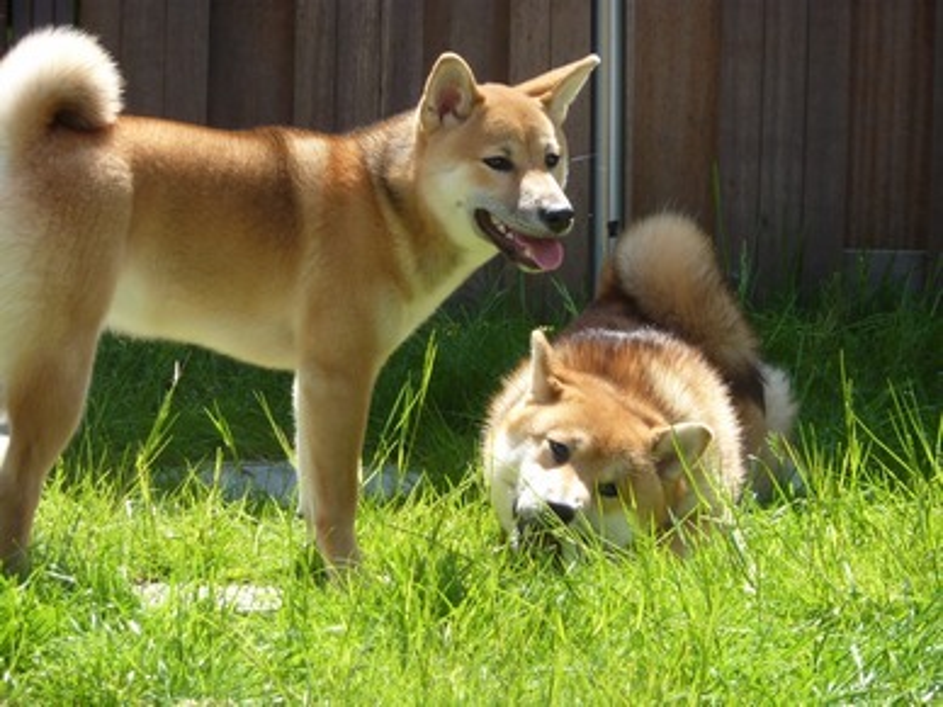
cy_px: 354
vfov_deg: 6.1
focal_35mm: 242
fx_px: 6593
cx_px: 472
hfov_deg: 8.2
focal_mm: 39.7
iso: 80
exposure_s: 1/160
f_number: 4.7
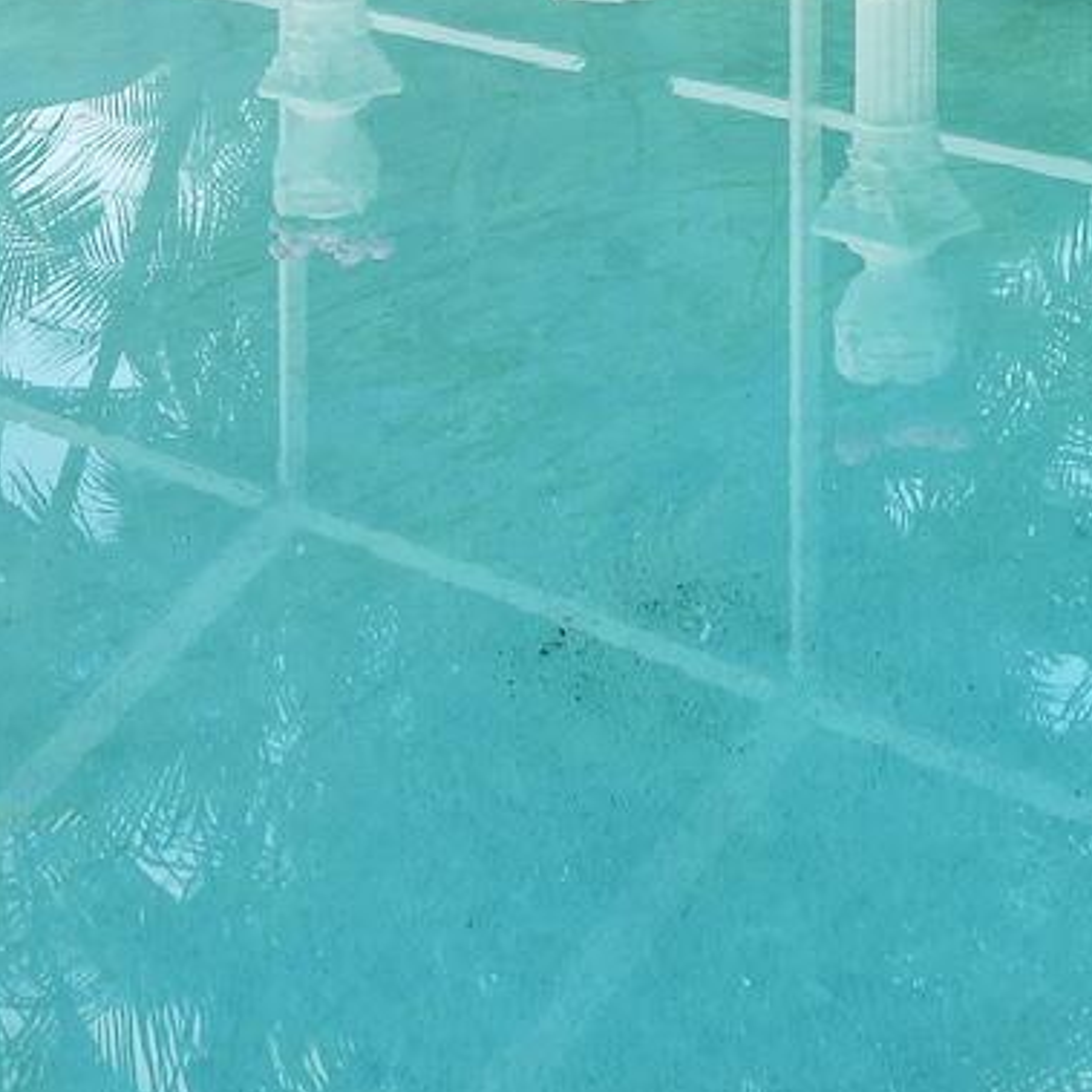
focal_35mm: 84
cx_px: 1282
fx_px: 2998
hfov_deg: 19.5
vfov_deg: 18.6
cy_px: -467
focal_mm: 16
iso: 200
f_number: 8
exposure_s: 1/15
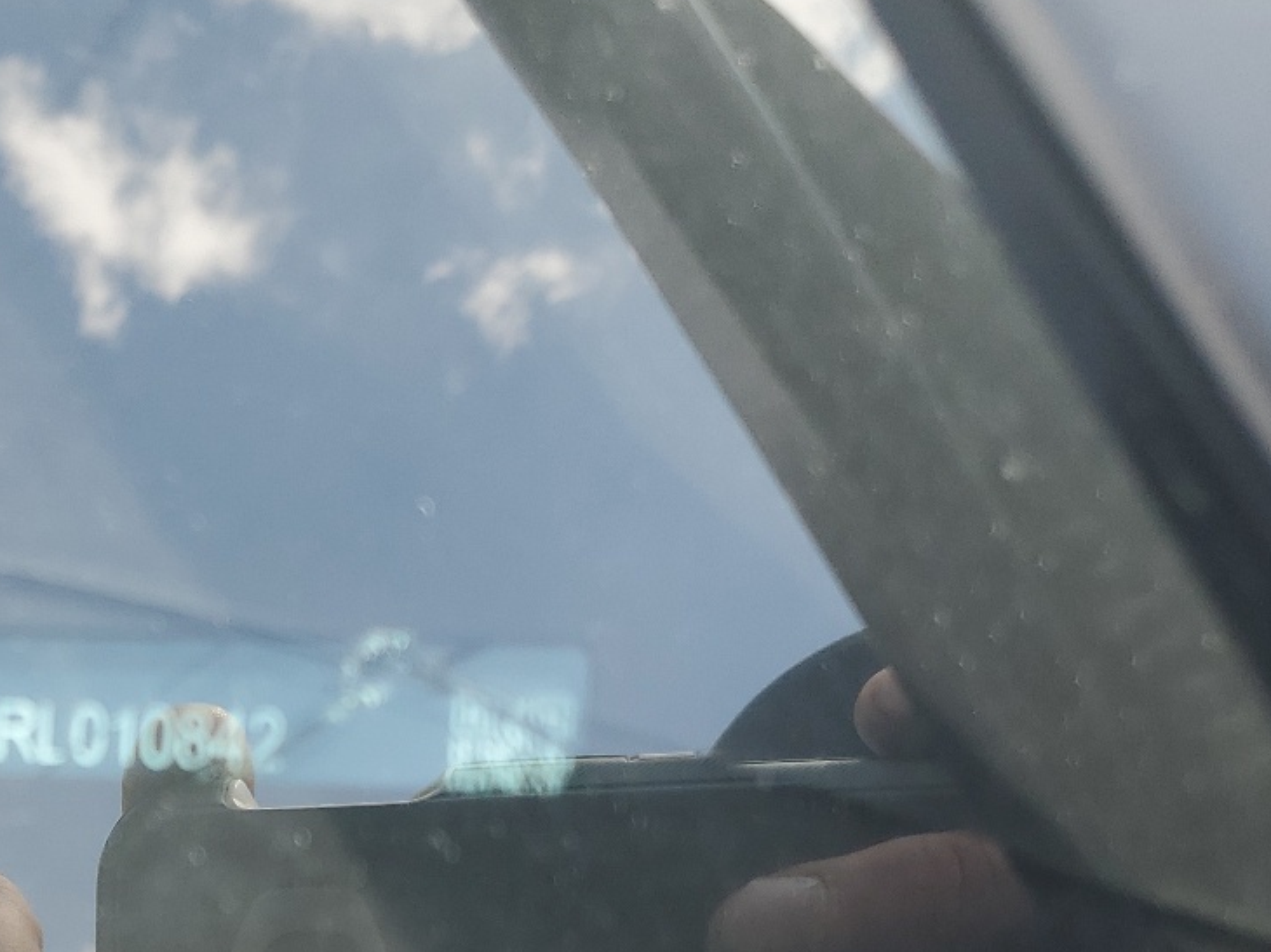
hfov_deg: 31.2
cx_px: -5
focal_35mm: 57
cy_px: 900
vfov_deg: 24.7
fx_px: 2092
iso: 50
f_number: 1.5
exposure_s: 1/323
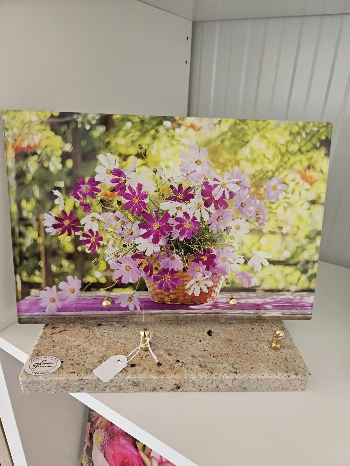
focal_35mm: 23
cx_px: 175
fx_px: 310
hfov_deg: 58.9
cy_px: 233
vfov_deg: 73.9
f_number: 1.8
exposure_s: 1/100
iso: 320
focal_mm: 5.4
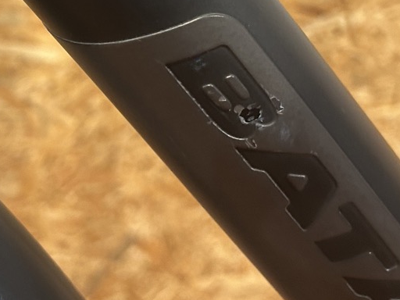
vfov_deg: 21.6
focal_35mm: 65
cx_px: 116
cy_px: -17
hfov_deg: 29.5
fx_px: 751
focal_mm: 5.7
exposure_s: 1/50
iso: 160
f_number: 1.5
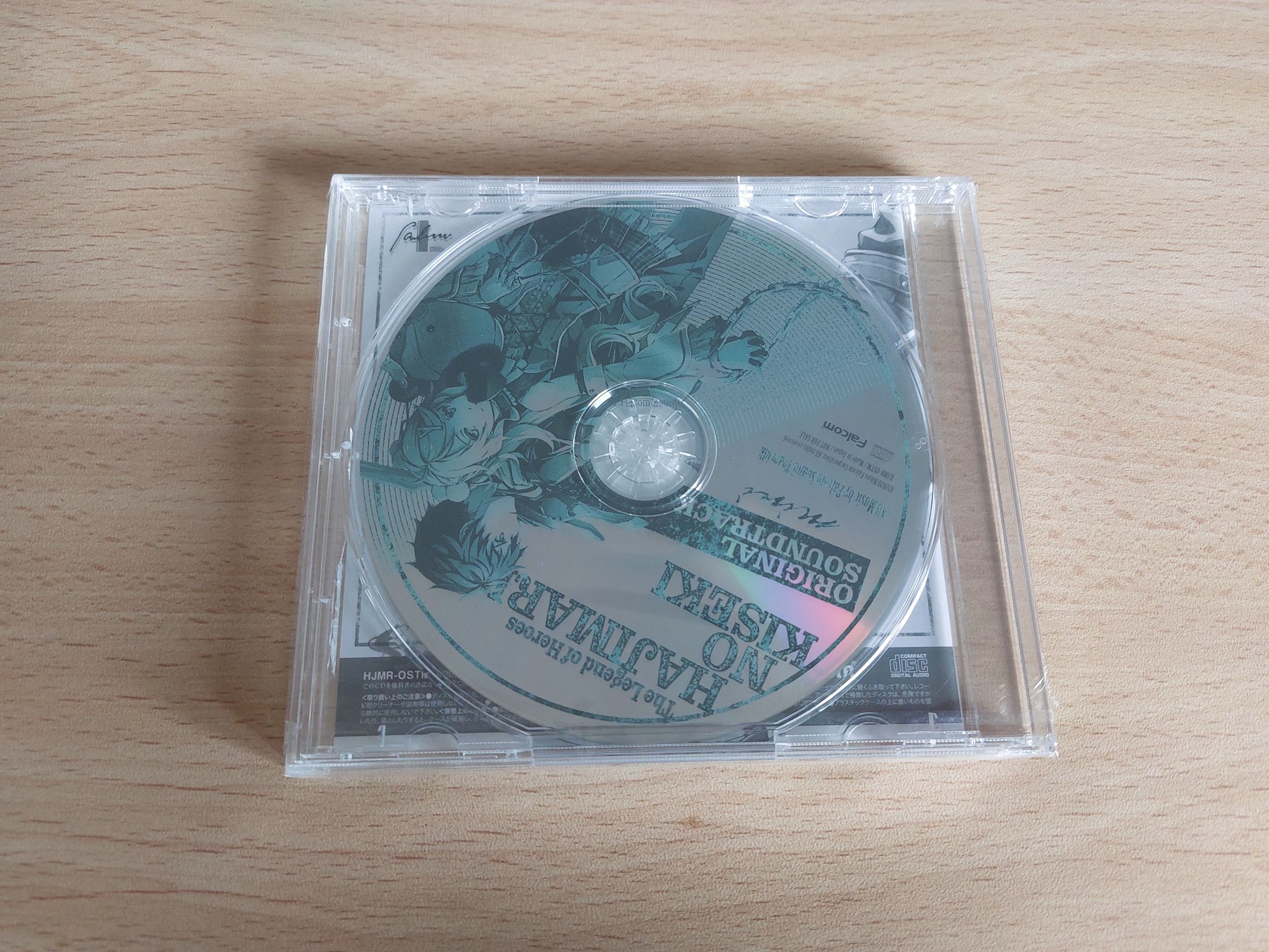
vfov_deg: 54.9
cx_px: 634
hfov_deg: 69.4
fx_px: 916
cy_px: 476
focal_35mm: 25
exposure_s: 1/100
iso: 200
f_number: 1.8
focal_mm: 5.23
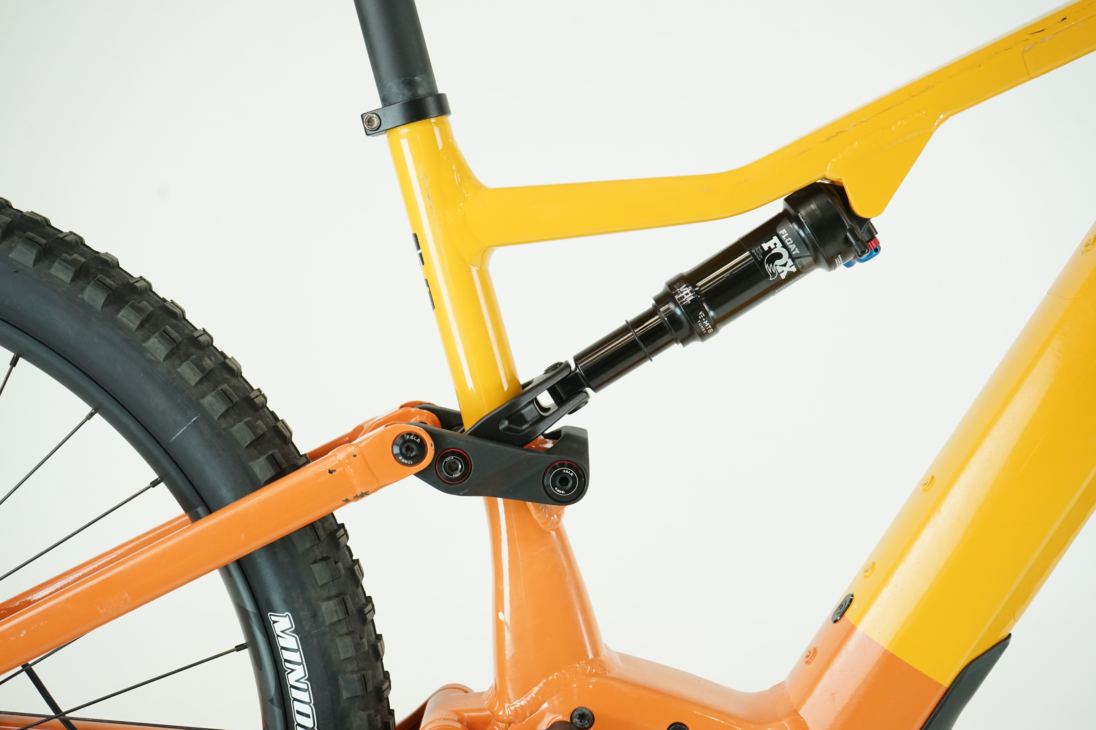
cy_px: 365
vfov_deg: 27.5
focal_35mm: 49
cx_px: 548
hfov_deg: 40.3
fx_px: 1492
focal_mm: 49
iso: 2500
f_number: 6.3
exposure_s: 1/200
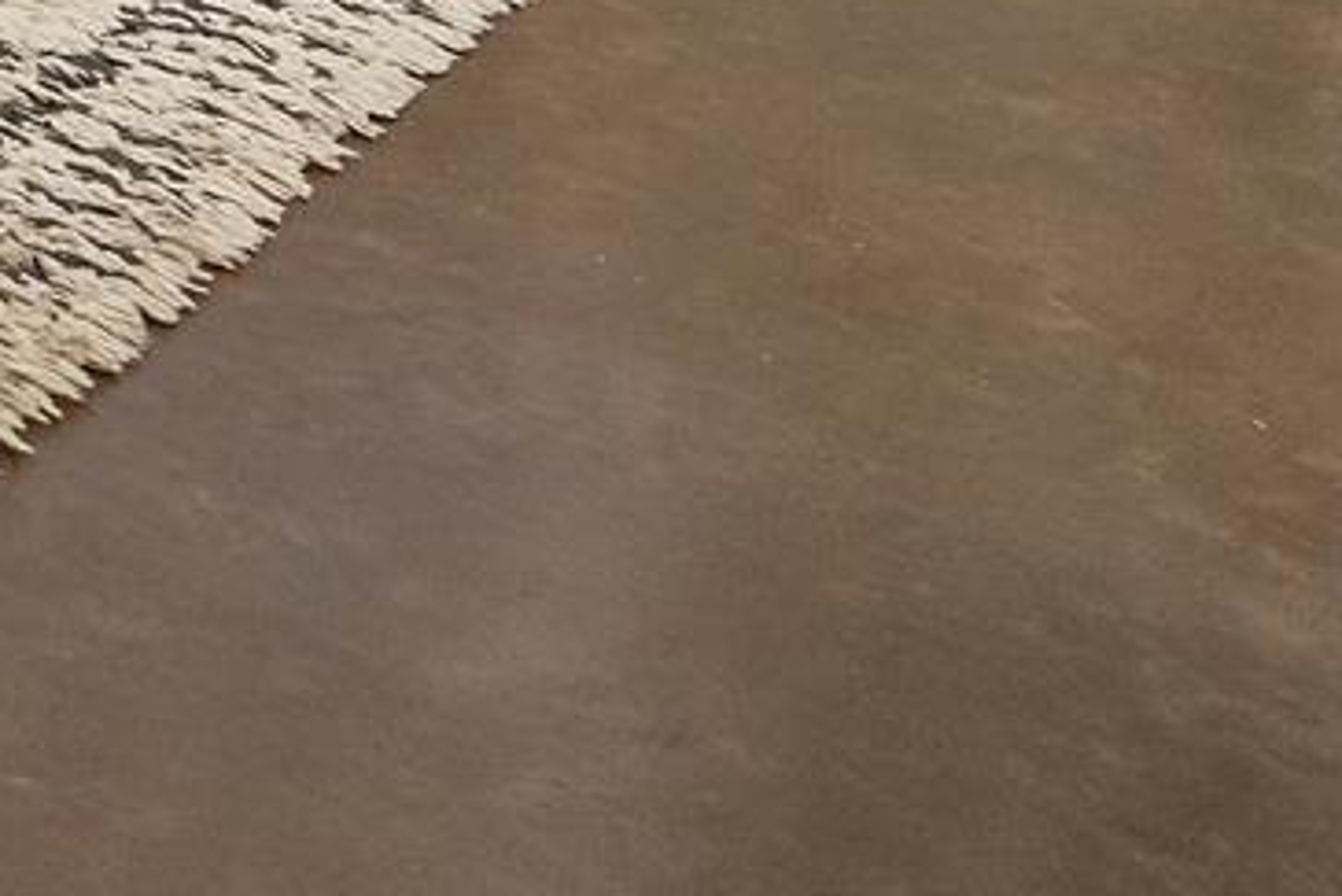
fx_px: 3841
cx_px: -2898
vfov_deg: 9.7
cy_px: -1930
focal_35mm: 103
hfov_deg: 10.8
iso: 800
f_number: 8
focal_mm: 15
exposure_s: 1/6
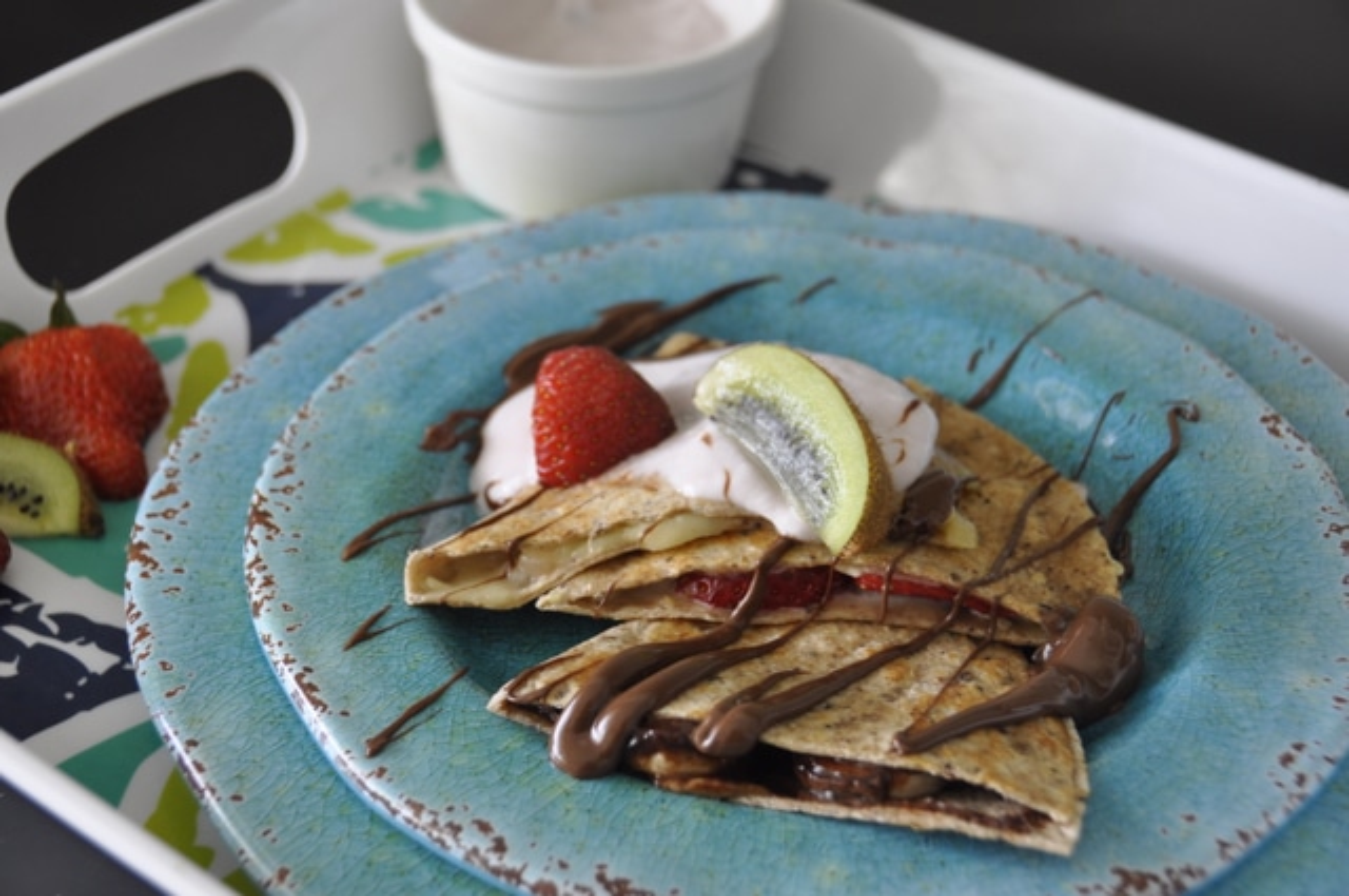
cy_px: 448
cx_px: 674
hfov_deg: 28.1
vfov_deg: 18.9
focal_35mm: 72
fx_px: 2695
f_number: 5
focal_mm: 48
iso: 320
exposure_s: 1/25
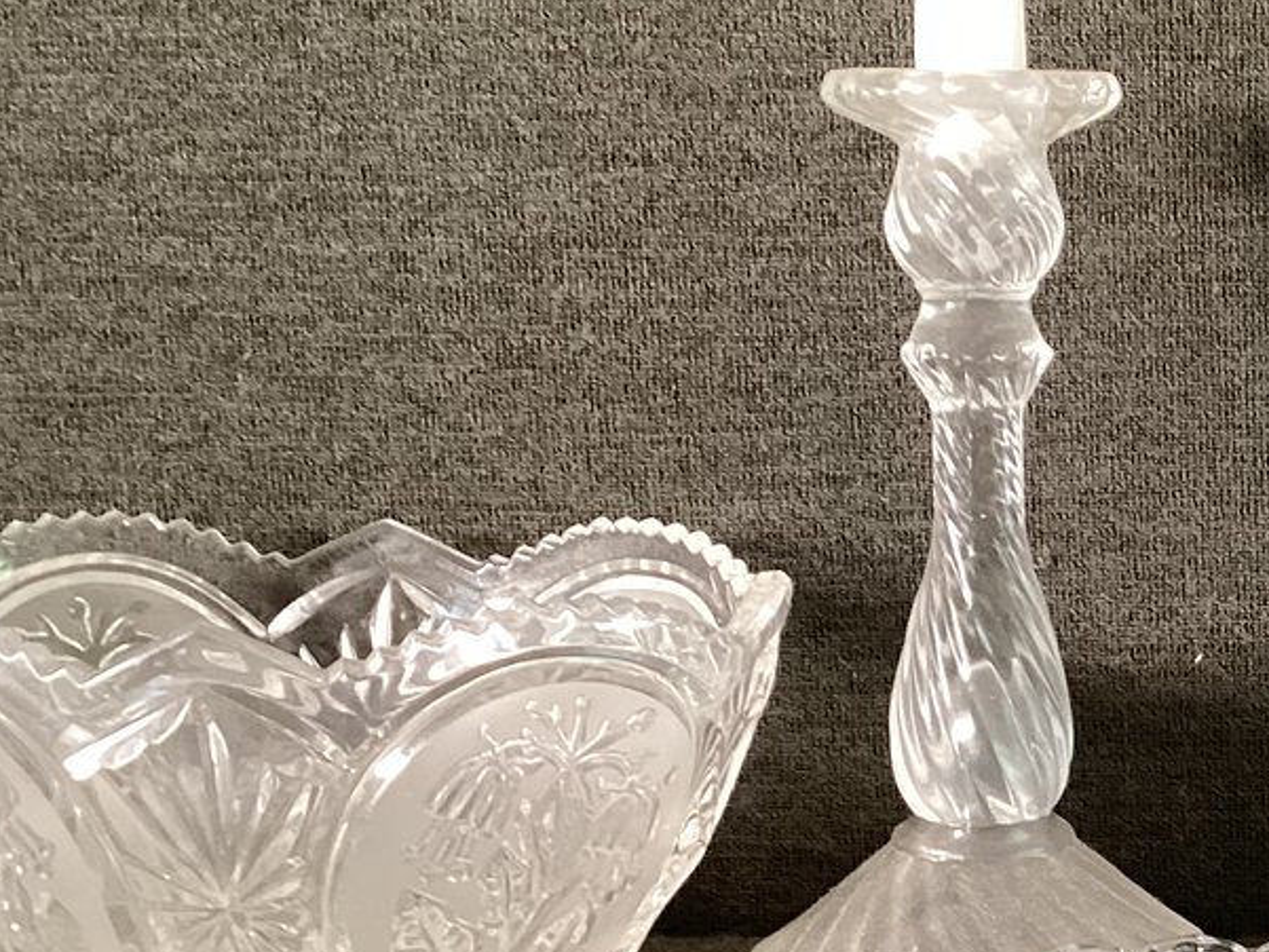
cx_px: 1338
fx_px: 2860
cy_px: 746
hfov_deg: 23.7
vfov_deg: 18.7
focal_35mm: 78
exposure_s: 1/60
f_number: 2.4
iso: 125
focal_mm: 3.3
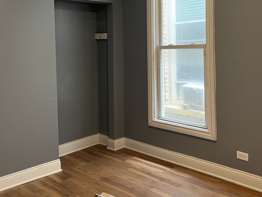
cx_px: 143
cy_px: 56
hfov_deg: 48.9
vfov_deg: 37.0
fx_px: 288
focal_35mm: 38
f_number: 1.6
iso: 160
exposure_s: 1/60
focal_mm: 5.1
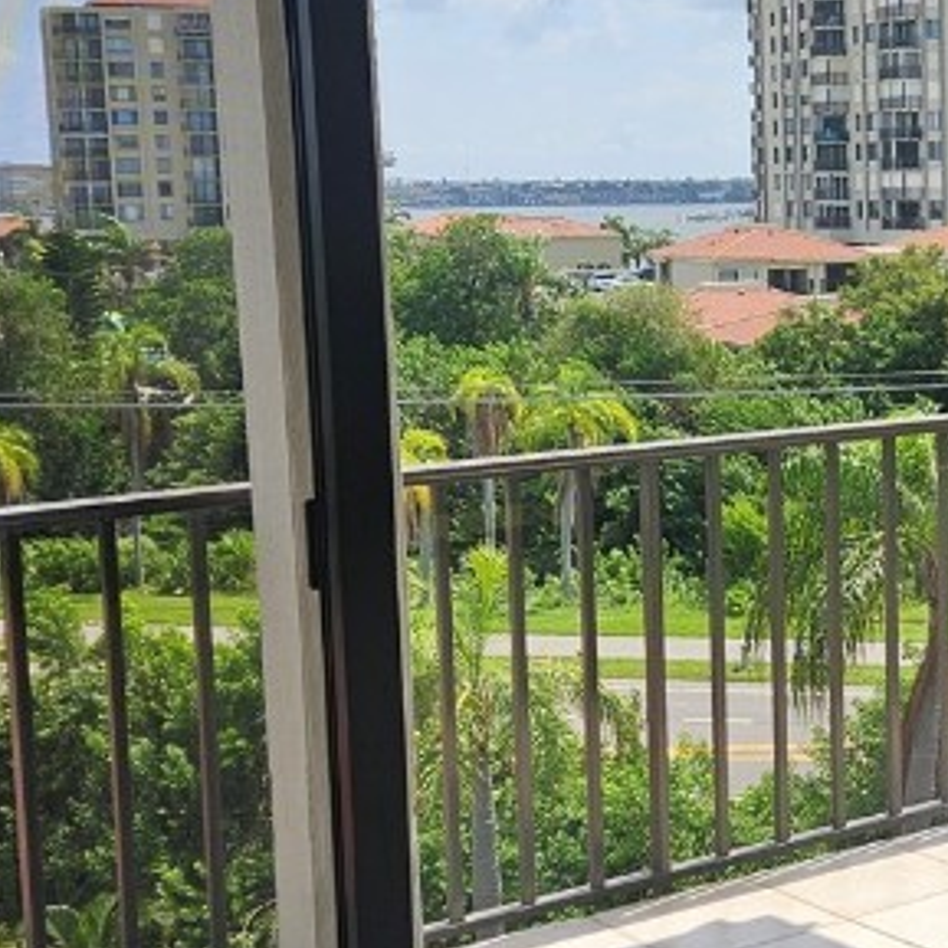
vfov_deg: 24.0
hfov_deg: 22.9
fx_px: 2231
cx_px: 987
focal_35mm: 72
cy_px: 459
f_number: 1.8
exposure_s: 1/818
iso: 25
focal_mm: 5.4
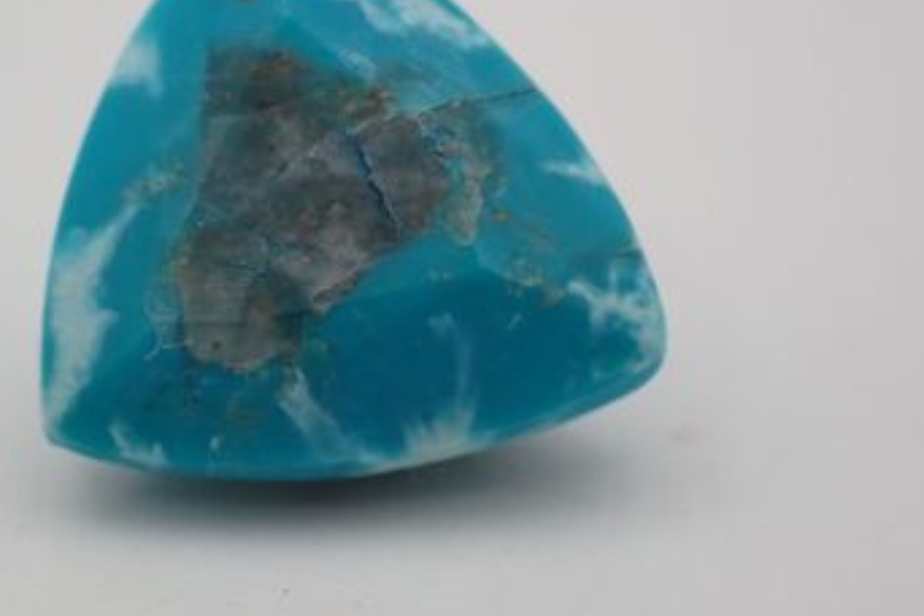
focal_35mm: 146
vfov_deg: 9.4
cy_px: 189
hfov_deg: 14.0
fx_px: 3747
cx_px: 357
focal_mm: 18
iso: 100
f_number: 6.3
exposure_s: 1/250
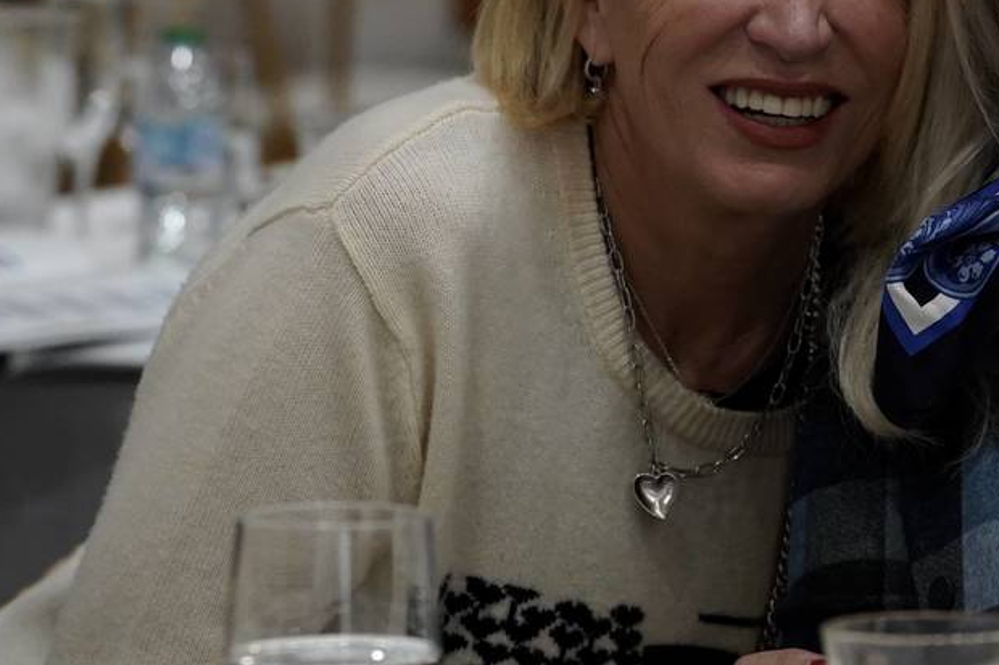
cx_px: 1034
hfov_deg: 7.2
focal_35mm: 285
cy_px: 147
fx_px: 7907
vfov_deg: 4.8
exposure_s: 1/320
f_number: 4.5
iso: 3200
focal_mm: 110.4
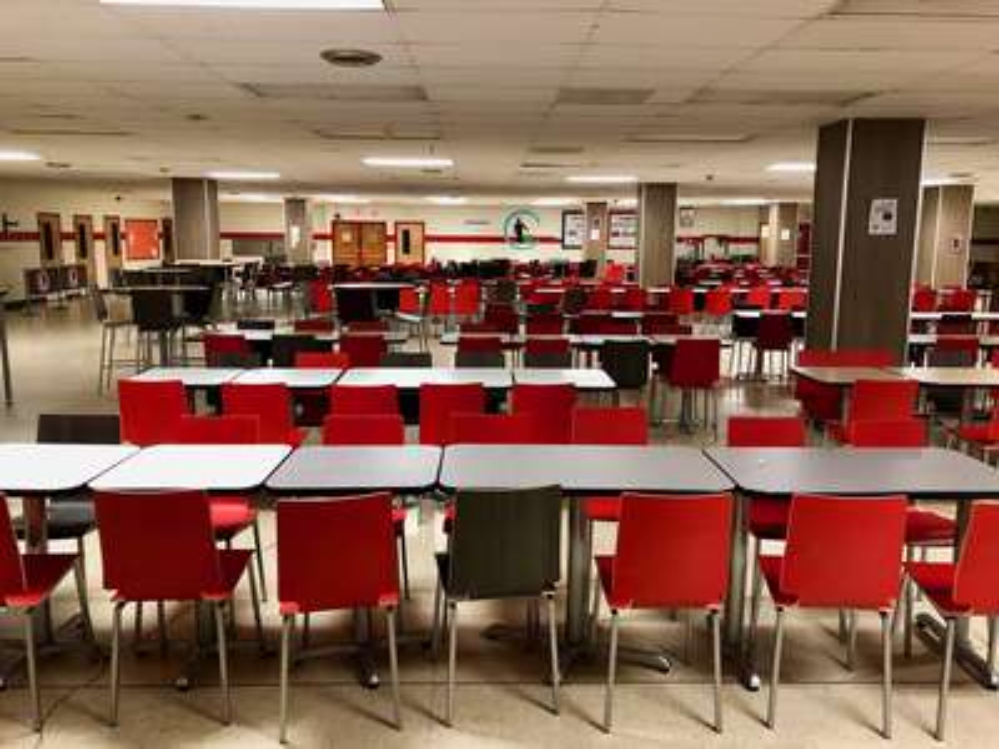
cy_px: 374
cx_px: 500
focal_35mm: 28
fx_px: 808
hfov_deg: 63.4
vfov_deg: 49.7
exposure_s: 1/13
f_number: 1.8
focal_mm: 4
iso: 100
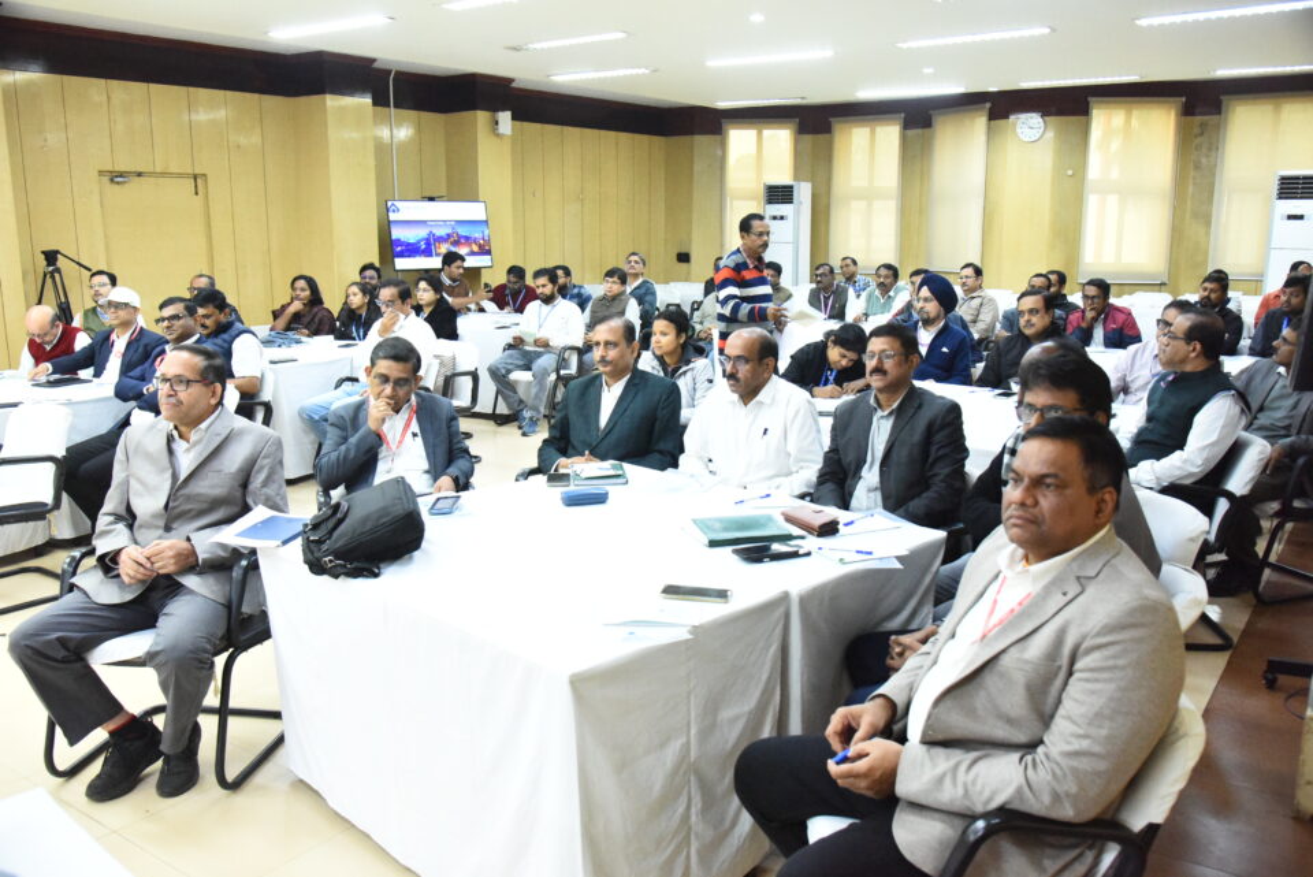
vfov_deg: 43.6
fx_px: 1095
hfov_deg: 61.9
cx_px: 656
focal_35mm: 30
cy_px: 438
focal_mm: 30
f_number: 5.6
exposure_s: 1/160
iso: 12800
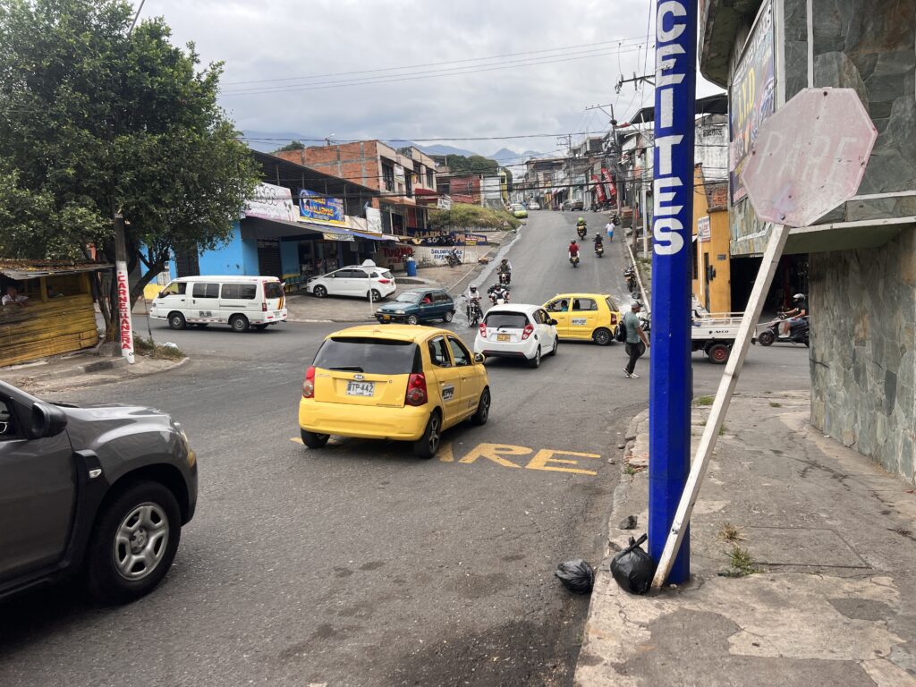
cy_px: 344
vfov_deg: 53.1
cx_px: 458
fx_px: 688
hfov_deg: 67.3
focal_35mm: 26
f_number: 1.5
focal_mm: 5.7
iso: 50
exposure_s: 1/827
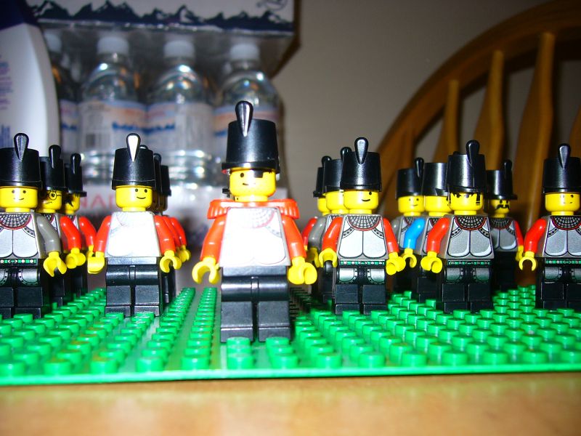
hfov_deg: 52.6
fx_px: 587
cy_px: 218
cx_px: 290
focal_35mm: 35
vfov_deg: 40.7
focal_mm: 5.8
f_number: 2.8
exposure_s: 1/60
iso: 64
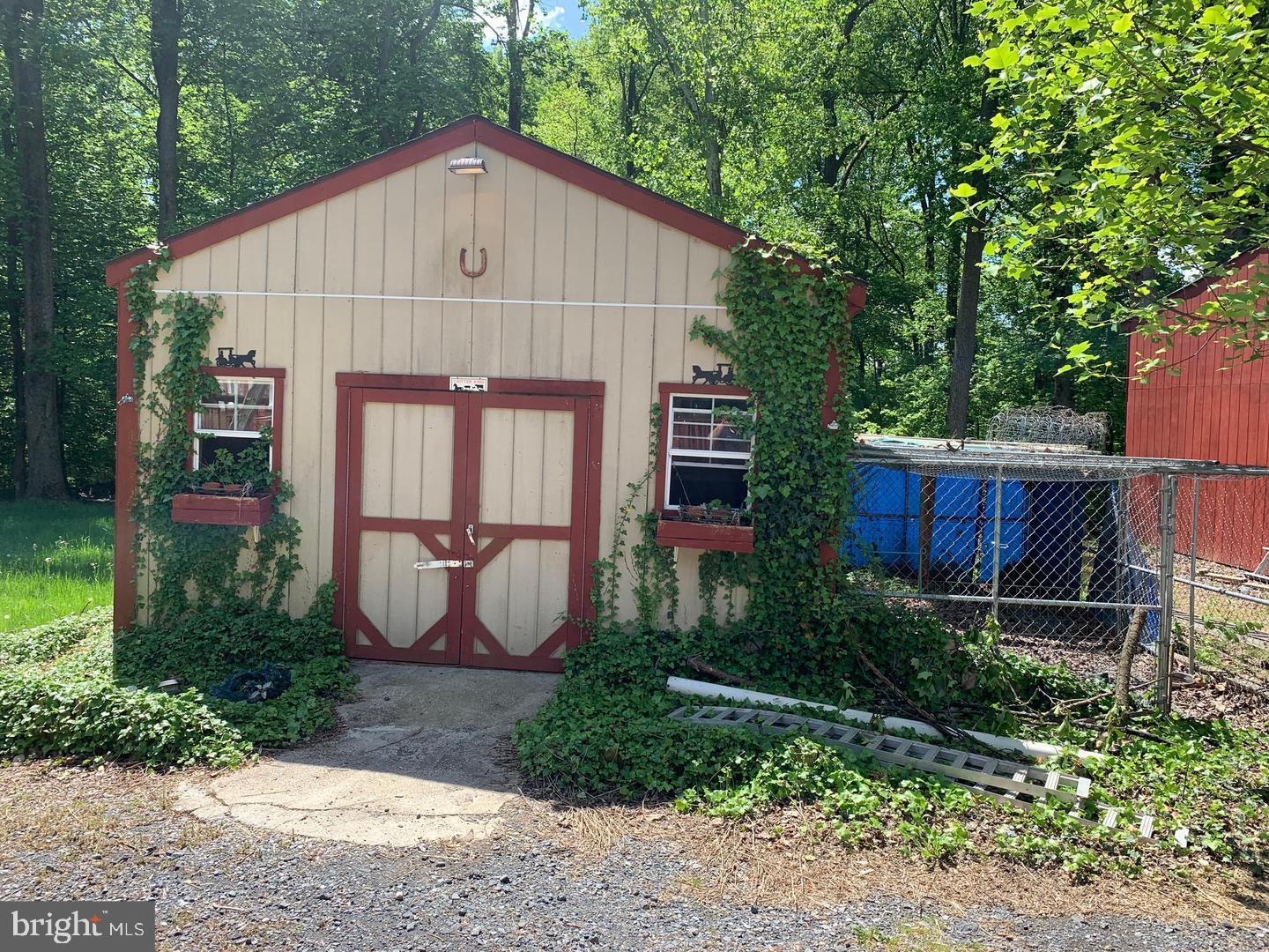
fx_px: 953
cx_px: 634
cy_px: 476
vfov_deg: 53.1
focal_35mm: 26
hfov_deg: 67.3
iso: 25
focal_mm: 4.25
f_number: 1.8
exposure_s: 1/683
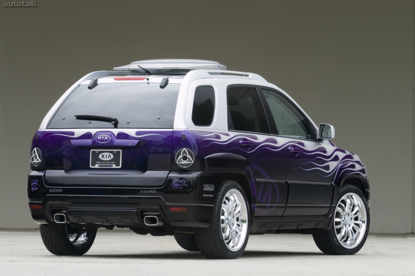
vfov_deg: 7.0
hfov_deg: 10.6
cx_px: 208
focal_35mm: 195
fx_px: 2246
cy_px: 138
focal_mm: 130
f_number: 22
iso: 200
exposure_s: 1/3
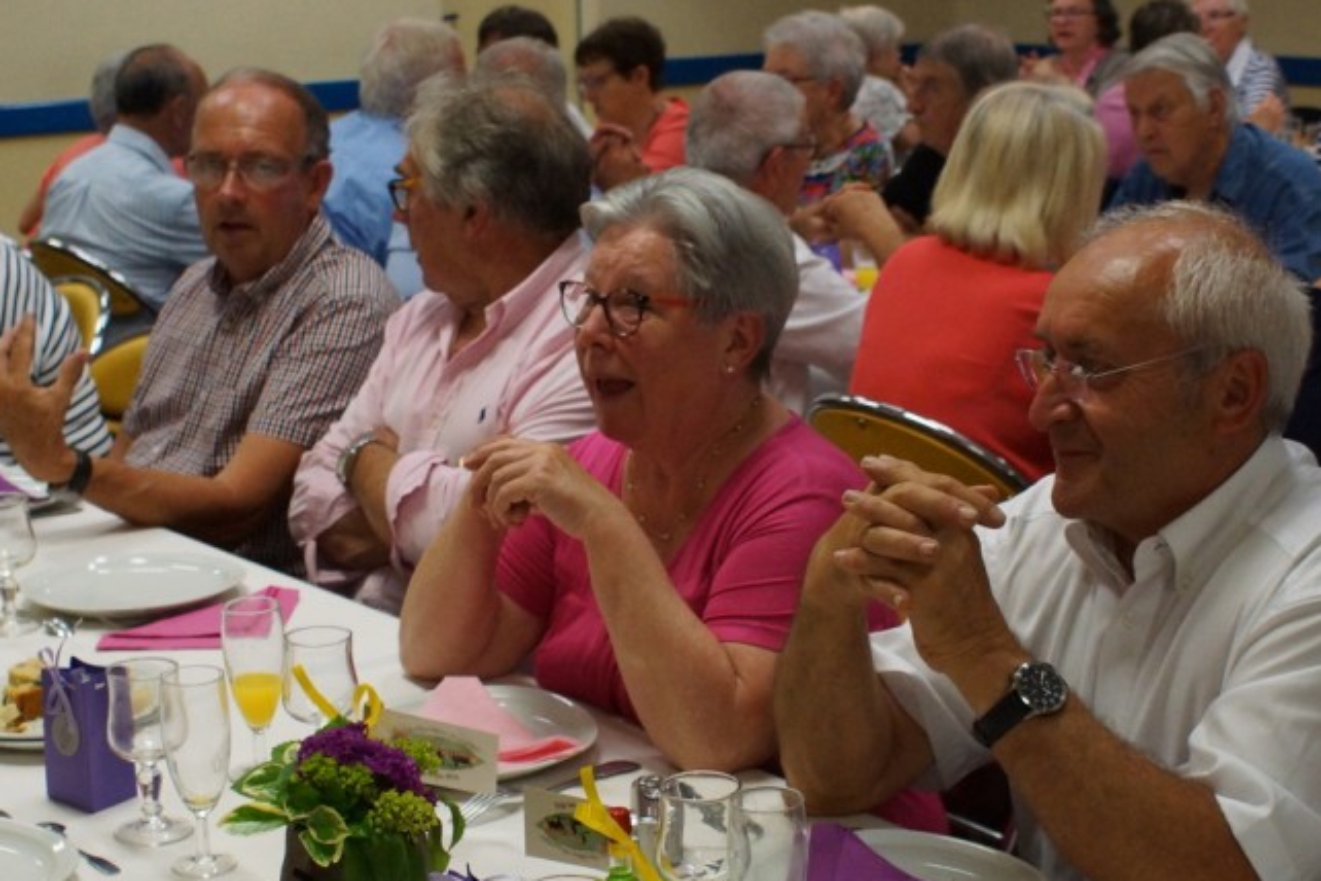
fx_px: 2458
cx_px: 708
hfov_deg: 30.1
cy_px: 436
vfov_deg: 20.3
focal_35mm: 67
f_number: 4.5
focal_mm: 28
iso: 1600
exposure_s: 1/125
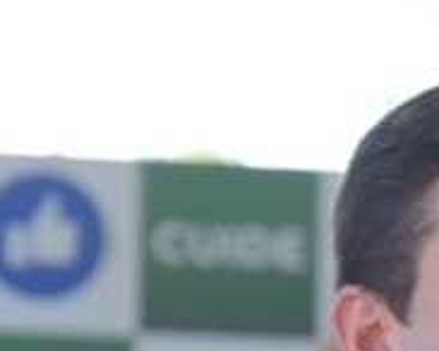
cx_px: 651
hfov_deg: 6.2
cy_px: 415
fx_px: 4023
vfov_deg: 5.0
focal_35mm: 310
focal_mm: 70
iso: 500
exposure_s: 1/200
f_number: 4
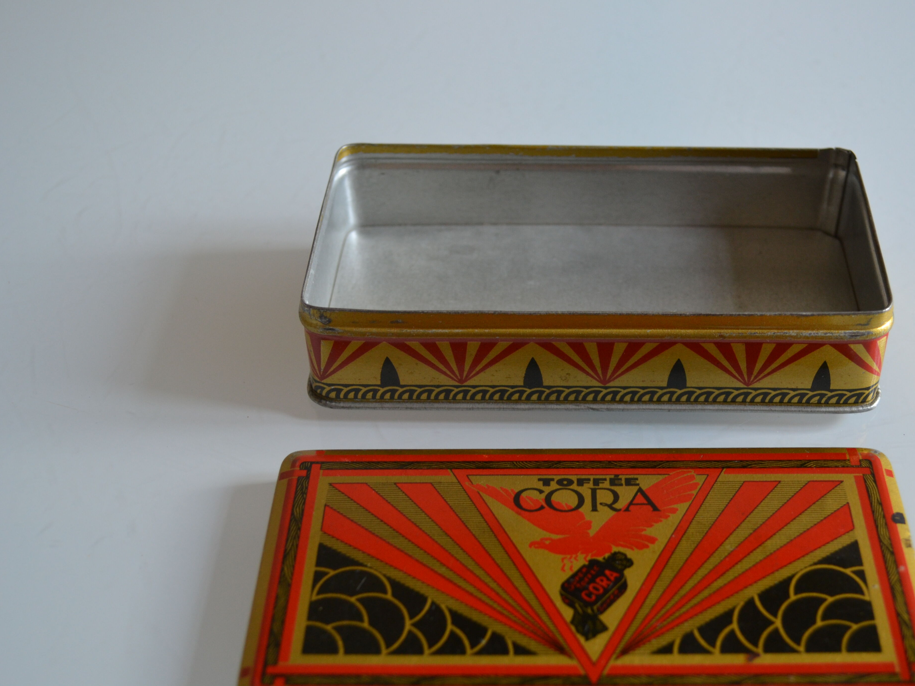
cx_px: 548
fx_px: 1348
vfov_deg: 28.5
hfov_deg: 37.4
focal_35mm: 51
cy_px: 379
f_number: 4.5
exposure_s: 1/25
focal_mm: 28
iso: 400
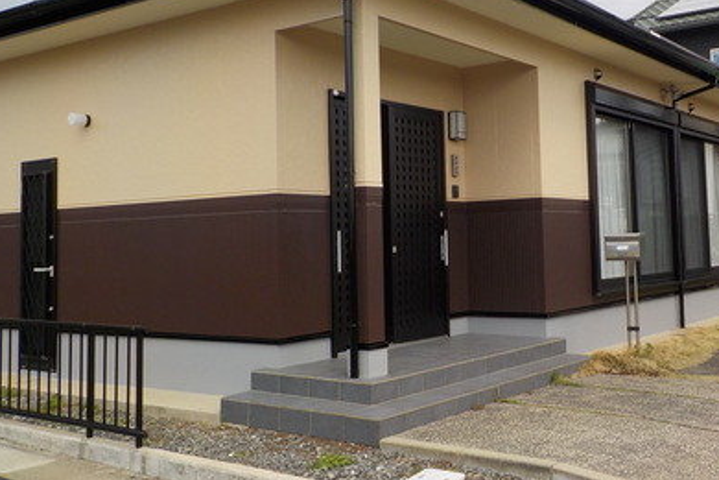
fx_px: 799
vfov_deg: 33.3
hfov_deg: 48.1
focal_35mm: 40
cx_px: 441
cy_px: 191
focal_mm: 4.1
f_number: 3.3
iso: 125
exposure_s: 1/1000
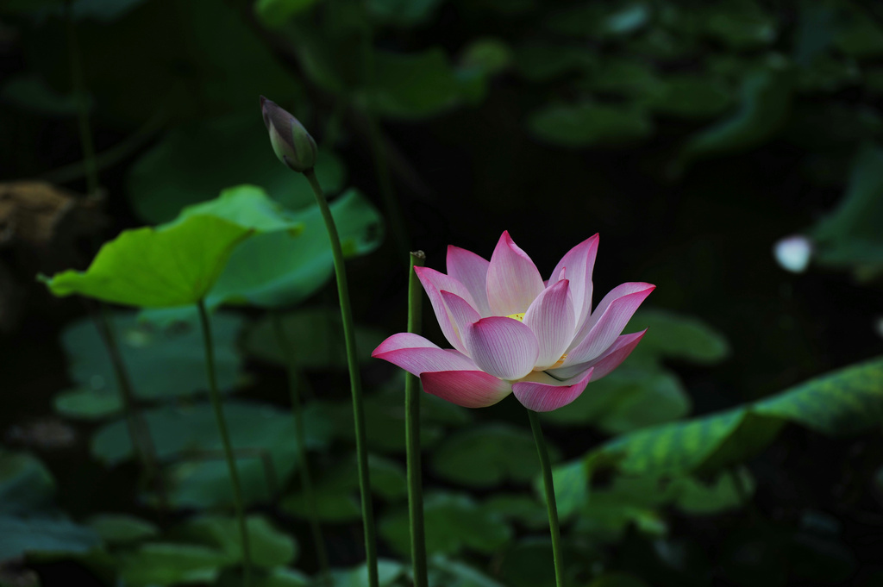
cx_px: 442
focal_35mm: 155
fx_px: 3799
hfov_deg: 13.3
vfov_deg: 8.8
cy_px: 294
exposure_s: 1/200
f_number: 5.6
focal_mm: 155
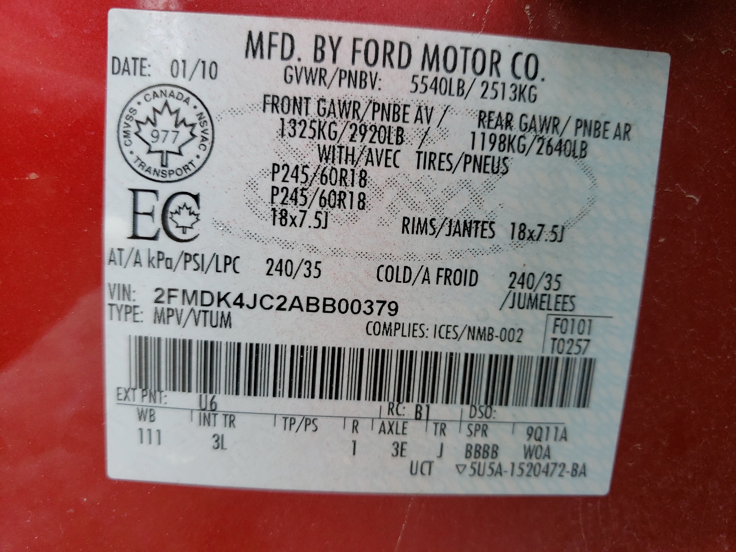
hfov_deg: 67.3
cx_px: 368
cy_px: 276
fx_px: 553
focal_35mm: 26
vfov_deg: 53.1
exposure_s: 1/303
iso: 50
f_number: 1.5
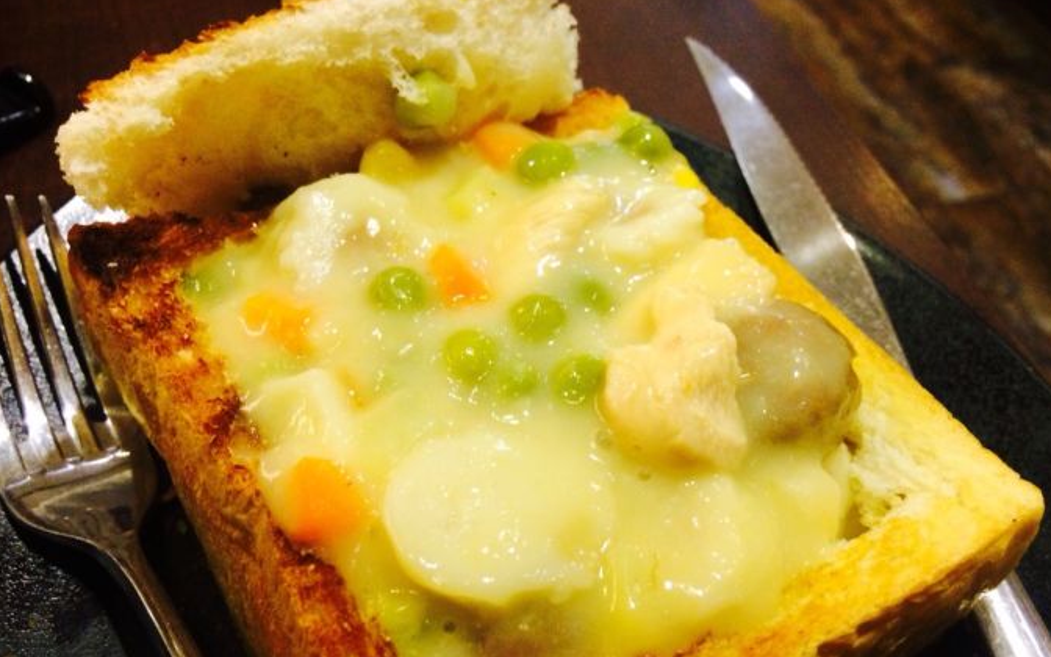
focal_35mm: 32
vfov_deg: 39.4
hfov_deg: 59.6
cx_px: 544
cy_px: 370
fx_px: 917
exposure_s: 1/24
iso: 250
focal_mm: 4.15
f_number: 2.2
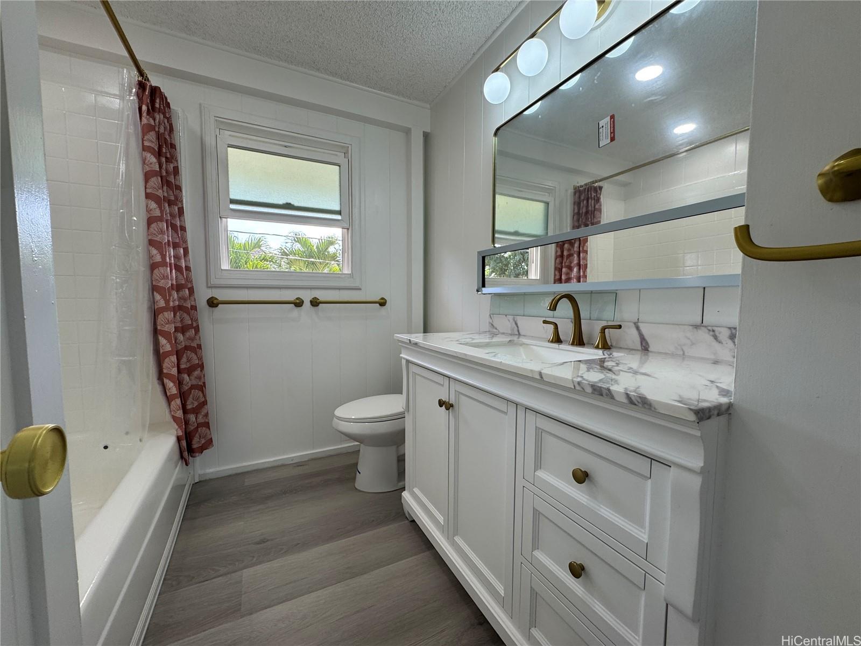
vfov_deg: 85.7
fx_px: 348
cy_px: 323
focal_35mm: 14
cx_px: 430
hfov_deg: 102.1
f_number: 2.2
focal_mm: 2.22
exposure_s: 1/131
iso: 40
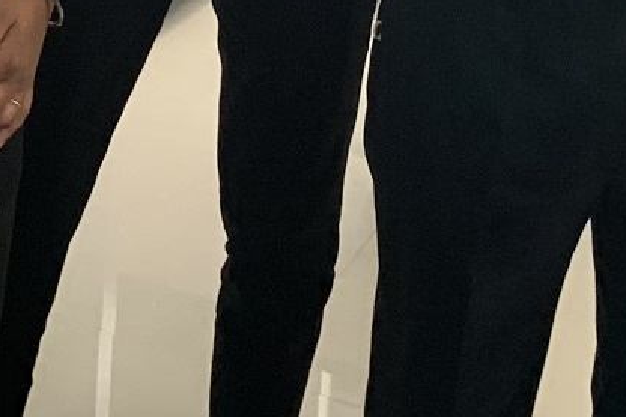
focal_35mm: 130
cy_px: -596
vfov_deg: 9.4
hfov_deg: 15.6
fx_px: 2260
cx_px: 104
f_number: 1.8
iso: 64
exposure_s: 1/50
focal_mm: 4.25
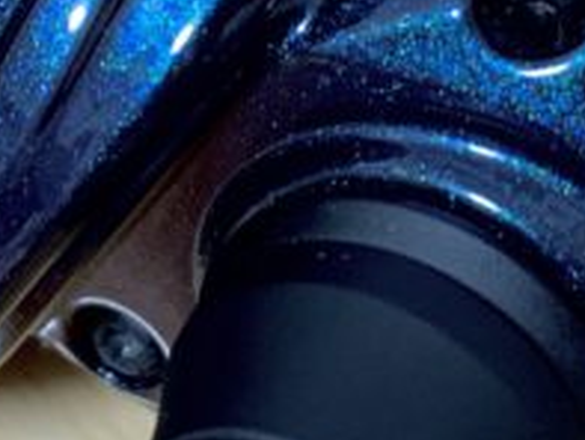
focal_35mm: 135
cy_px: -101
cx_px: -45
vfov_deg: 10.8
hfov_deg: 14.3
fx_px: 2283
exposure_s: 1/30
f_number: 1.8
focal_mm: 4.25
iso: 500
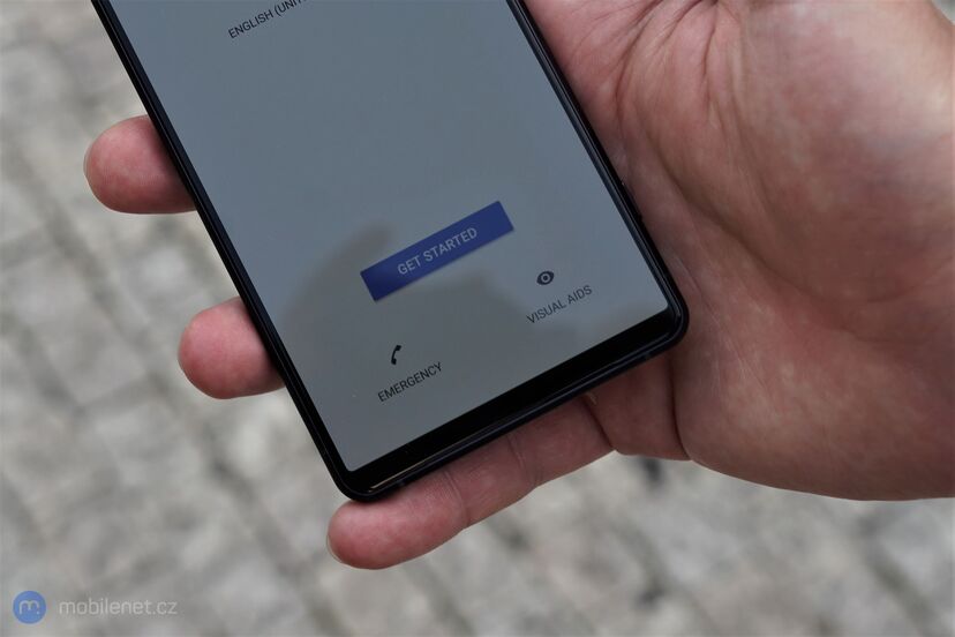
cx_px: 478
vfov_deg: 27.0
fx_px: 1326
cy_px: 318
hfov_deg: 39.6
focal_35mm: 50
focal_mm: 50
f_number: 6.3
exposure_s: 1/160
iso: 125
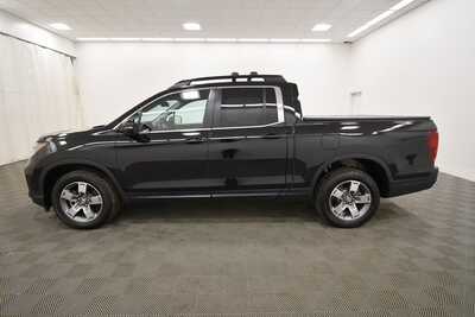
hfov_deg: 90.0
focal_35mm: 18
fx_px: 238
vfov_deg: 67.4
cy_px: 158
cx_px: 238
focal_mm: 12
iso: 800
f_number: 4.8
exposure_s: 1/160
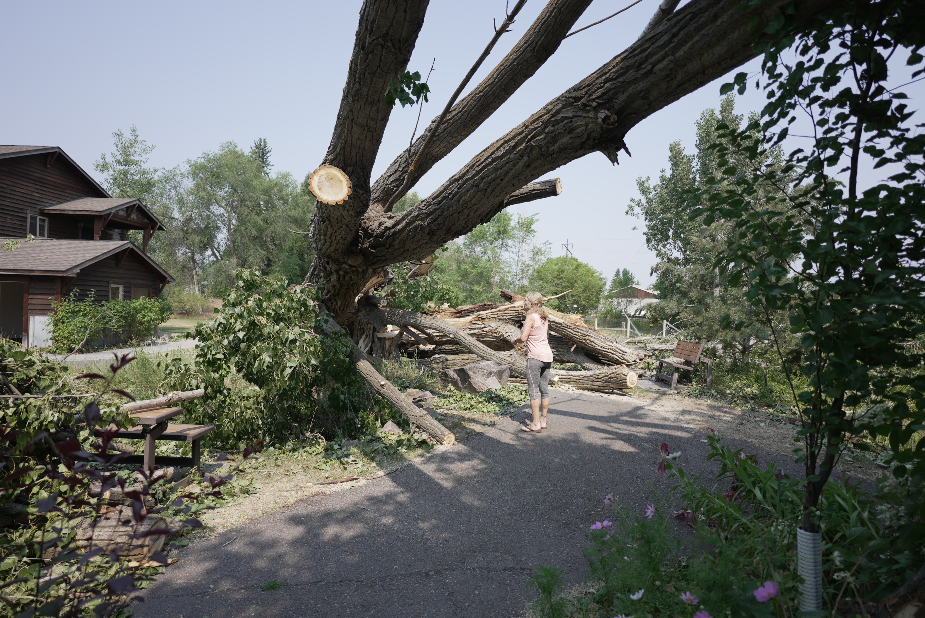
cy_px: 309
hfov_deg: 83.9
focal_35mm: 20
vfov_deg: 62.0
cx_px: 462
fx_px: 514
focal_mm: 20
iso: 100
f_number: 2.8
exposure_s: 1/1000
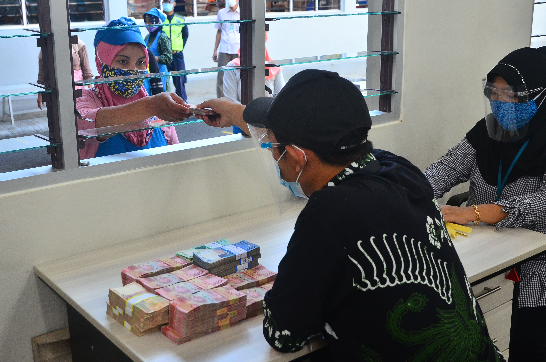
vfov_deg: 35.3
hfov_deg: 51.4
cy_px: 181
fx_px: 568
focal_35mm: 38
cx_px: 273
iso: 800
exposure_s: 1/180
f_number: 6.7
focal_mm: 25
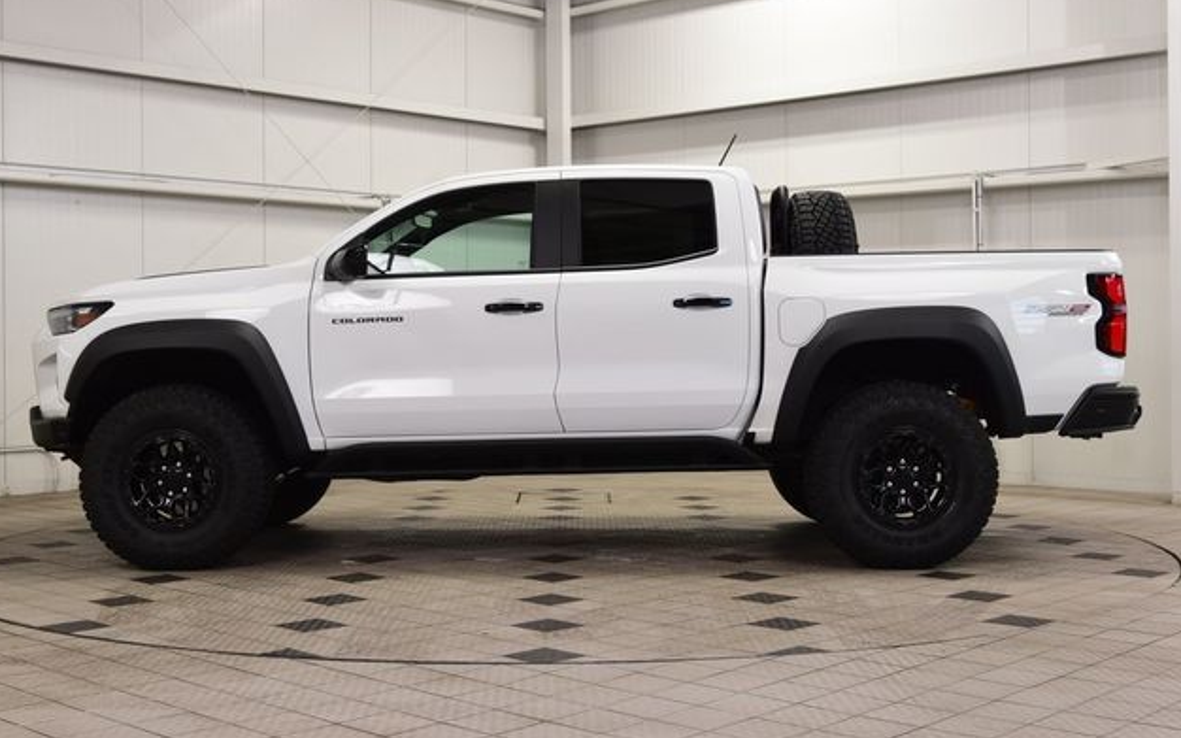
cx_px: 583
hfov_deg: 40.3
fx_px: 1609
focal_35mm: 50
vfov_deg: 25.8
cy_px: 360
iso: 560
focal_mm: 32
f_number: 7.1
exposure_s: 1/30
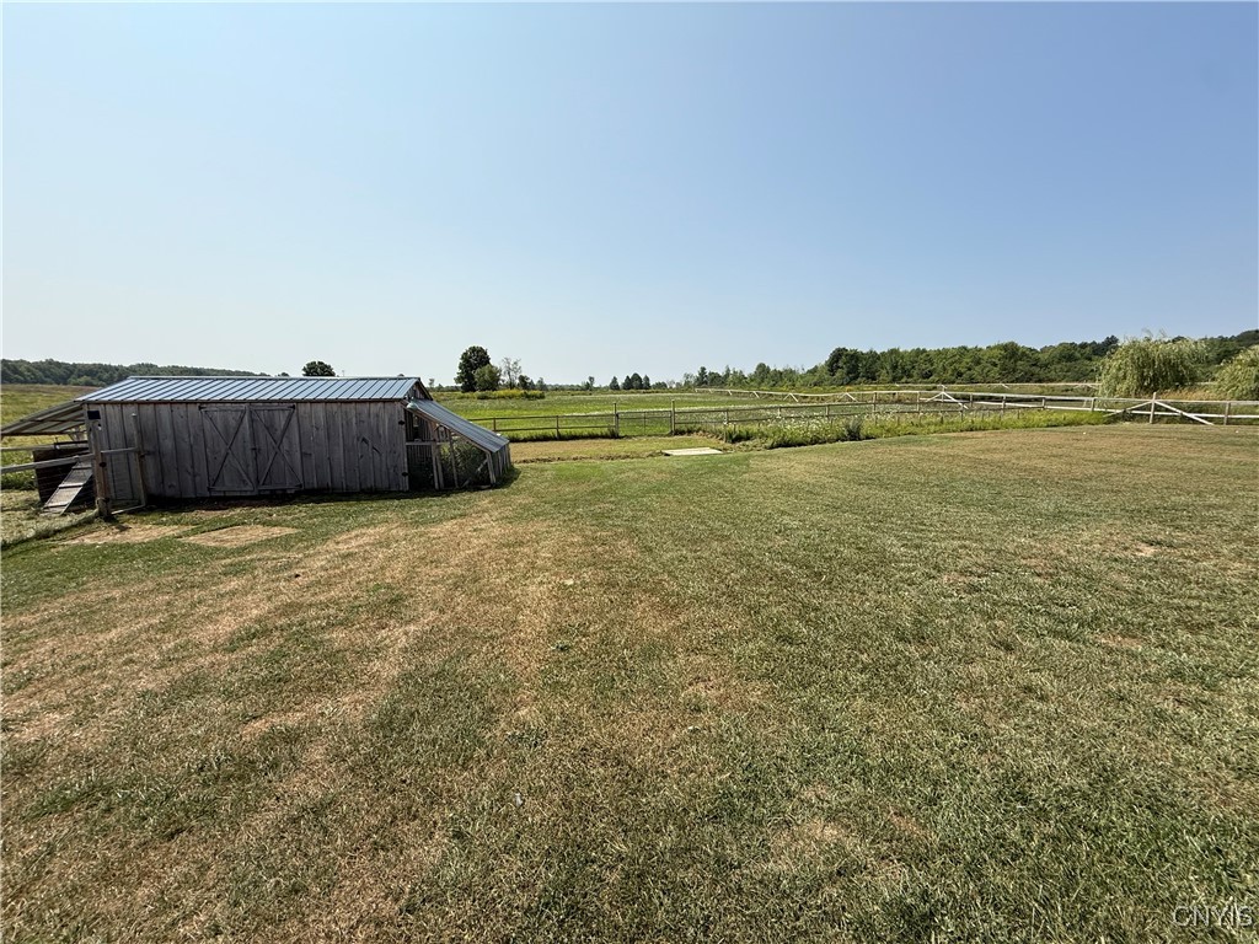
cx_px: 630
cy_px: 472
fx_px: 509
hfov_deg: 102.1
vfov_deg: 85.7
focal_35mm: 14
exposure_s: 1/2611
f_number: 2.2
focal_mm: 2.22
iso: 50
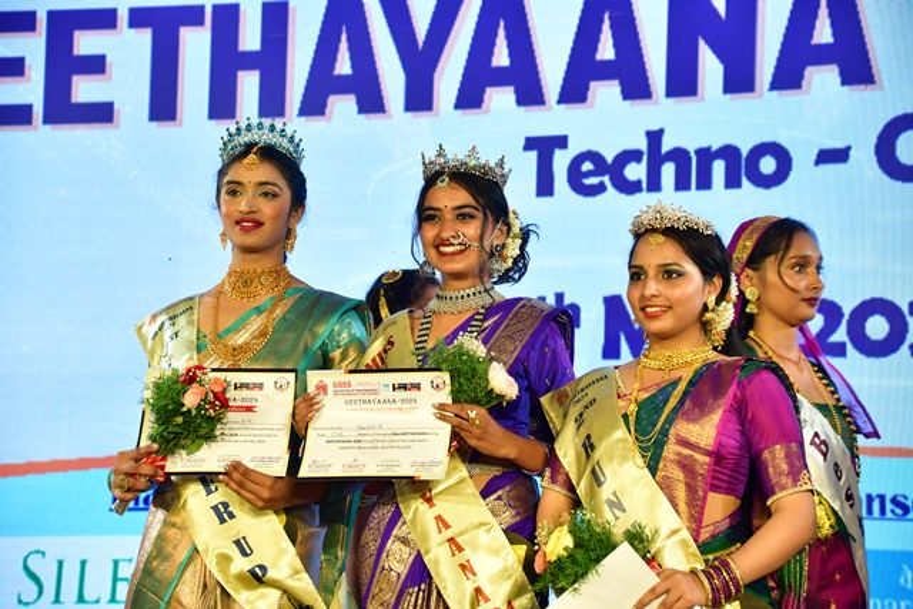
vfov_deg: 16.1
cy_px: 304
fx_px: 2156
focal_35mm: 85
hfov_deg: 23.9
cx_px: 456
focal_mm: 85
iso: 640
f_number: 5.6
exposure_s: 1/125
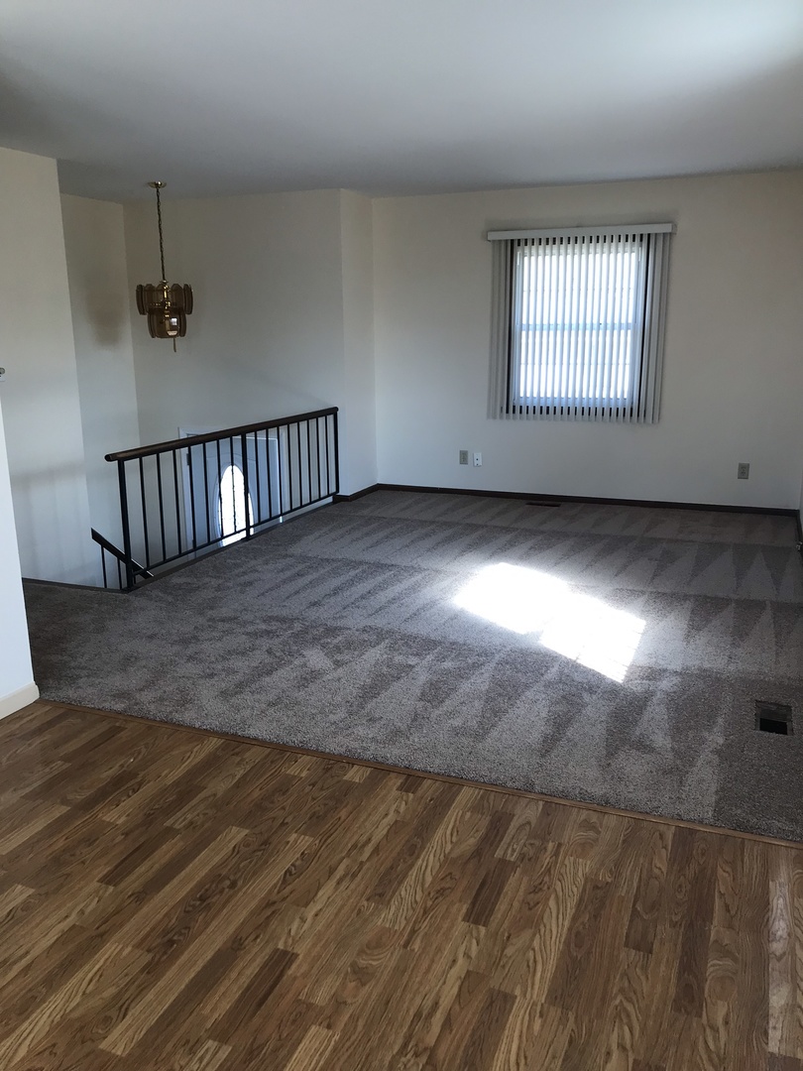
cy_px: 536
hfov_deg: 49.7
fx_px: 866
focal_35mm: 28
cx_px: 402
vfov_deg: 63.4
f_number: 1.8
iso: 32
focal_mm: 3.99
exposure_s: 1/60
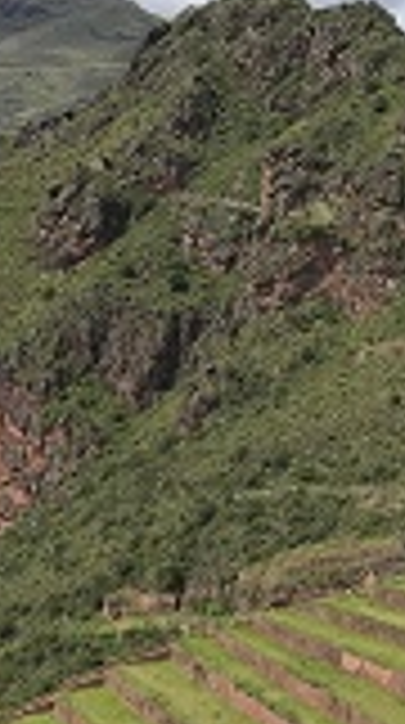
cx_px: 772
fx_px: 1822
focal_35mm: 95
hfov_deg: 11.6
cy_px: 283
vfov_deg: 22.4
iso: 25
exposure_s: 1/3205
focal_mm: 3.99
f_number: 1.8
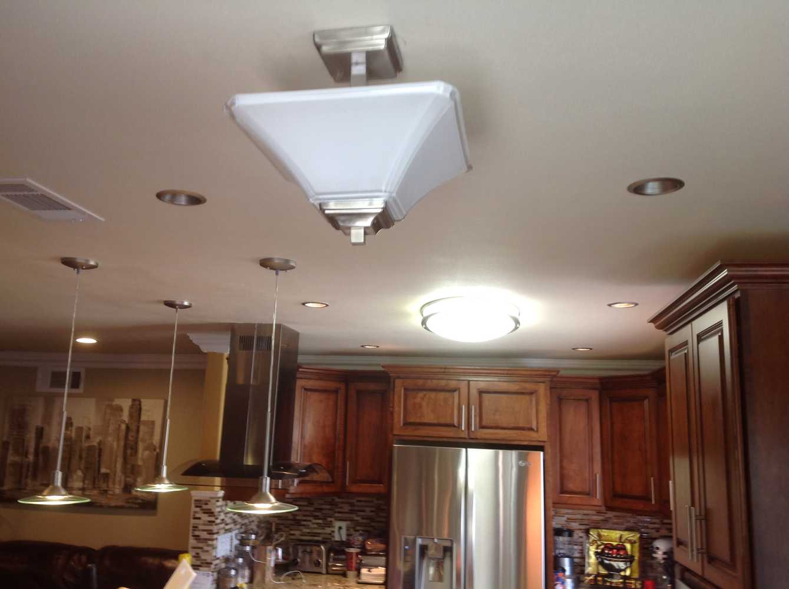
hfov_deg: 52.7
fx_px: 797
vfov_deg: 40.6
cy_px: 294
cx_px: 394
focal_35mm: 35
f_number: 2.4
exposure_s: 1/17
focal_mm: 4.28
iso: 50
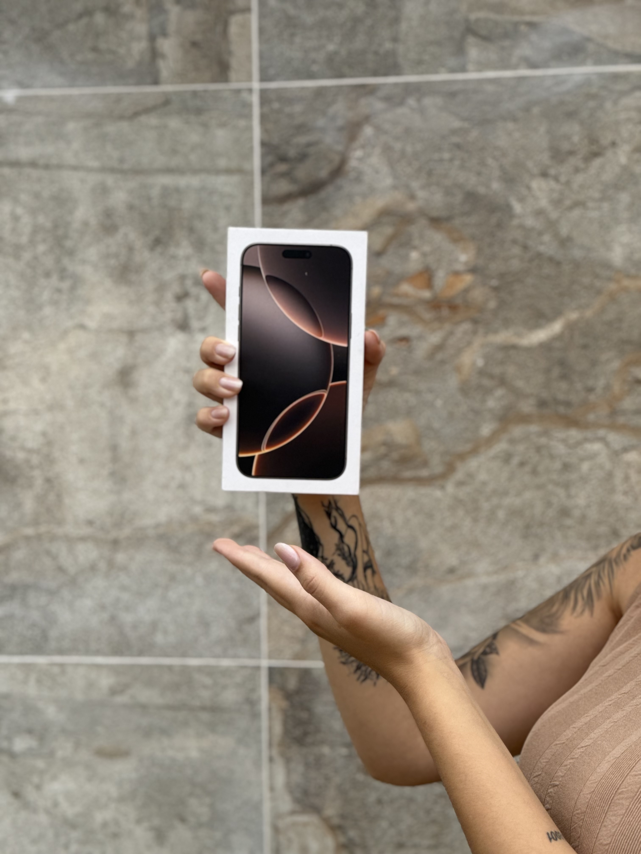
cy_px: 427
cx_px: 320
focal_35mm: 48
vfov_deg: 39.7
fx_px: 1185
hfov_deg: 30.3
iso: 64
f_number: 1.78
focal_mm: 6.76
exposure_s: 1/3226
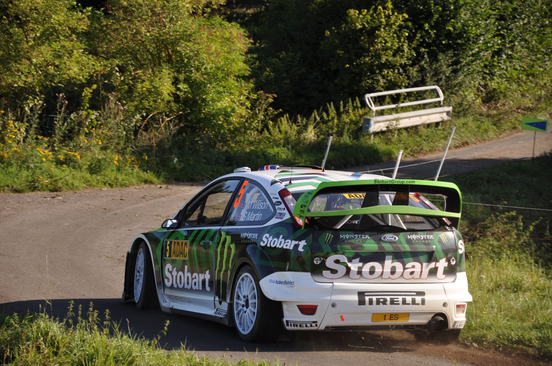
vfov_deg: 8.7
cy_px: 183
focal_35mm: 158
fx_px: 2412
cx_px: 276
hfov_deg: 13.1
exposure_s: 1/500
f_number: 5.6
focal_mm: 105
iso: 200
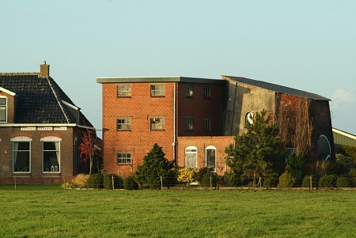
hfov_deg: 12.2
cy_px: 119
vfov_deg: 8.2
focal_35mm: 168
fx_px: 1663
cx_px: 178
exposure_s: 1/180
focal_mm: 112
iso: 400
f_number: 9.5
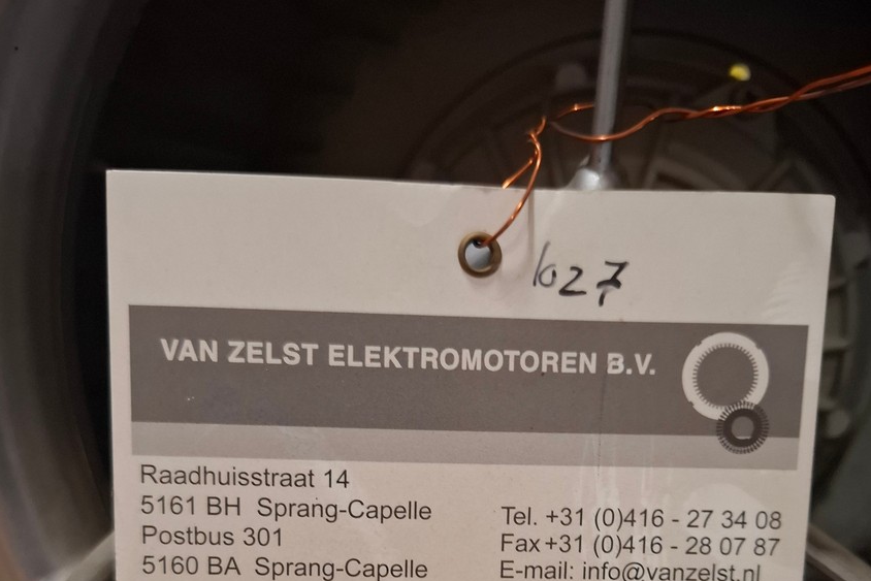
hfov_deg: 55.8
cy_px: 570
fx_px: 823
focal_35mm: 34
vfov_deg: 35.5
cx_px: 446
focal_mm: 5.54
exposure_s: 1/25
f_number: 1.8
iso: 500
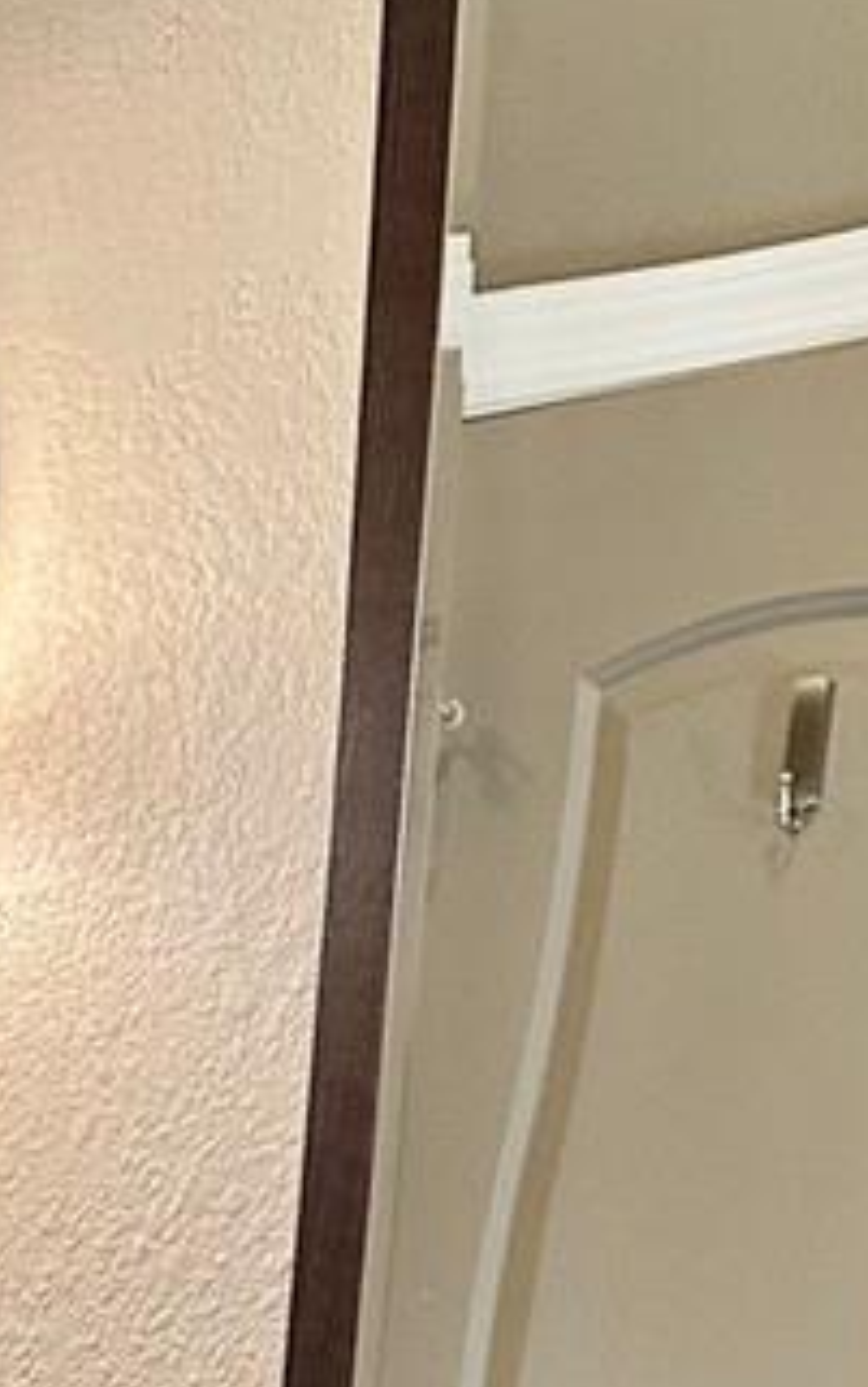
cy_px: 2562
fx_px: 3591
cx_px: -393
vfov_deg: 17.4
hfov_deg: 13.1
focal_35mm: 95
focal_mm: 6.86
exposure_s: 1/60
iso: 400
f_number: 1.78
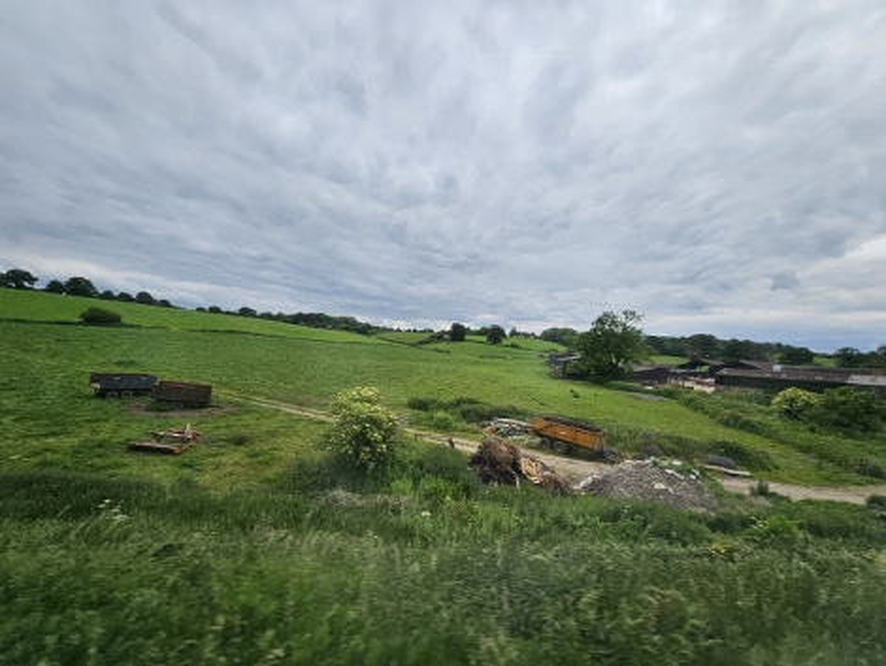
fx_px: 333
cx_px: 443
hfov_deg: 106.2
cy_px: 333
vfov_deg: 90.0
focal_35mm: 13
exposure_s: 1/1111
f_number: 2.2
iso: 50
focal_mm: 2.2
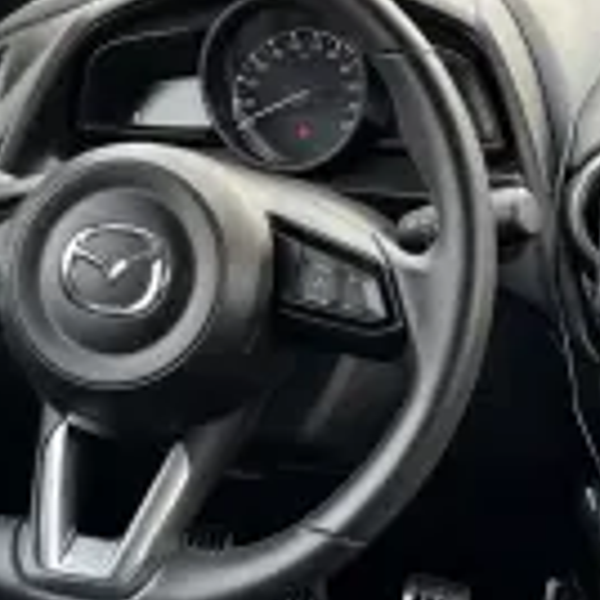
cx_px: 278
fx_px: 1118
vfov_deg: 29.3
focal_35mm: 57
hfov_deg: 30.0
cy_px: 116
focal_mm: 6.76
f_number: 1.78
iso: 160
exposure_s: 1/98
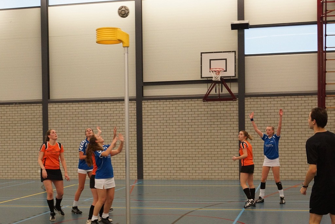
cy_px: 112
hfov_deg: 46.4
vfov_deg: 31.9
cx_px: 168
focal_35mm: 42
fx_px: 391
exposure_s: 1/160
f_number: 3.5
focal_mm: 28
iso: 1000
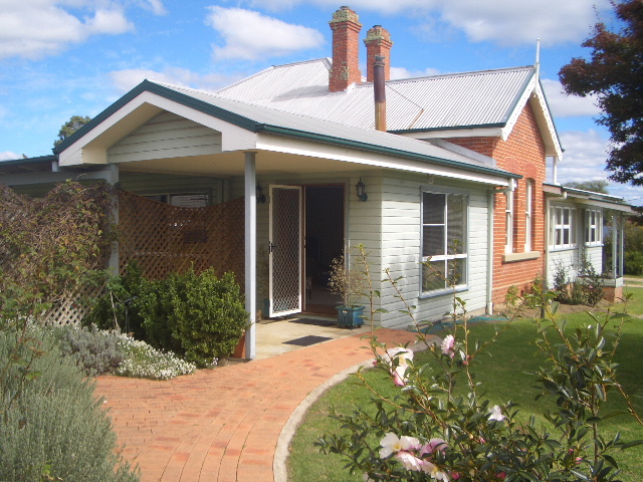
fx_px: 650
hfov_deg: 52.6
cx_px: 322
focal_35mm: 35
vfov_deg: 40.7
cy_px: 241
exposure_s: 1/320
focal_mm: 5.8
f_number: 4.3
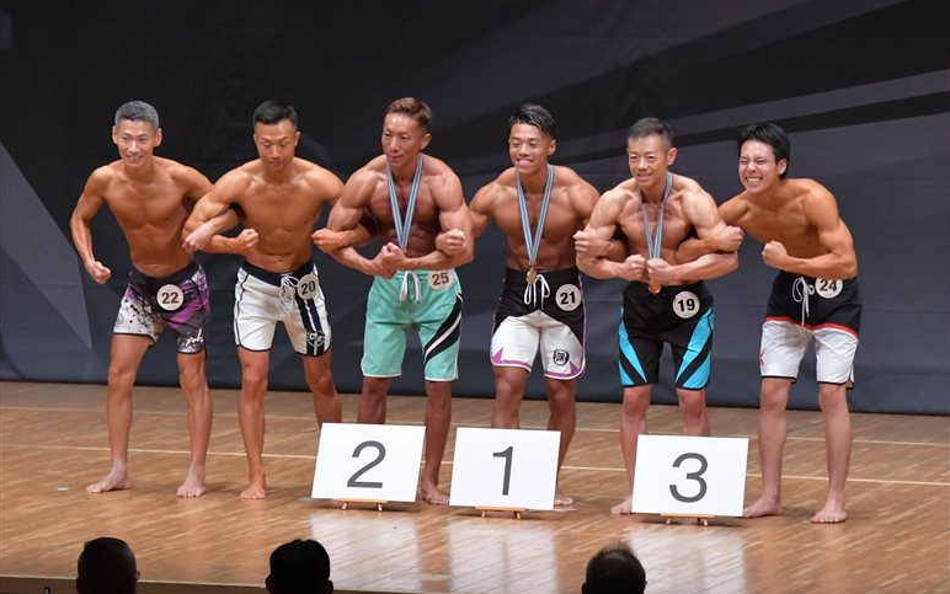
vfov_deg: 5.7
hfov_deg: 9.1
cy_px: 306
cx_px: 476
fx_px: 5957
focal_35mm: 230
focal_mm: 150
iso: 6400
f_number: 5.6
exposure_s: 1/400
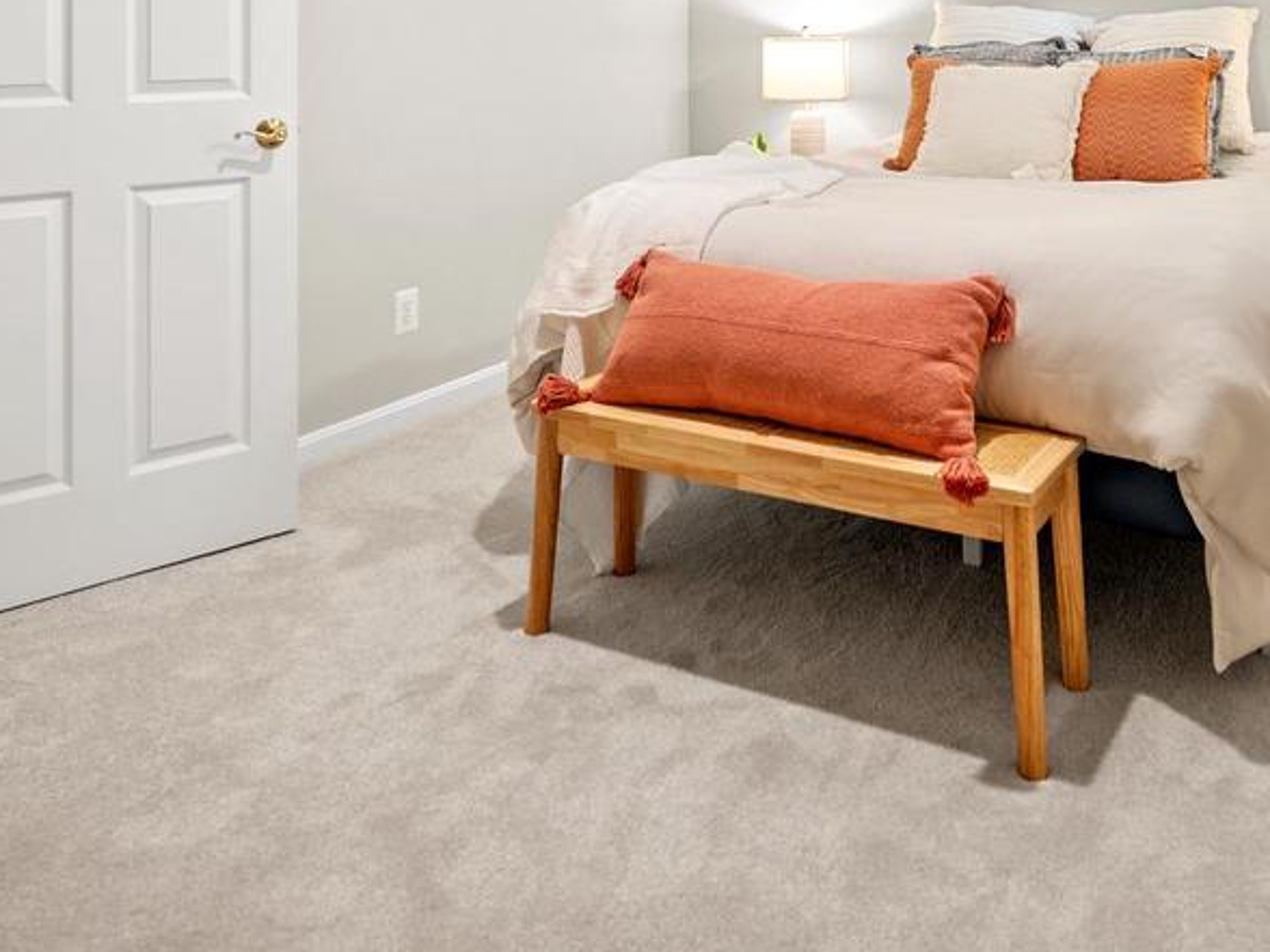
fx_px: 1211
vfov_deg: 38.3
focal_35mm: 33
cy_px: 8
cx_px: 821
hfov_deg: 54.5
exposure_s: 1/4
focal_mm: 14
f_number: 4
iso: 100
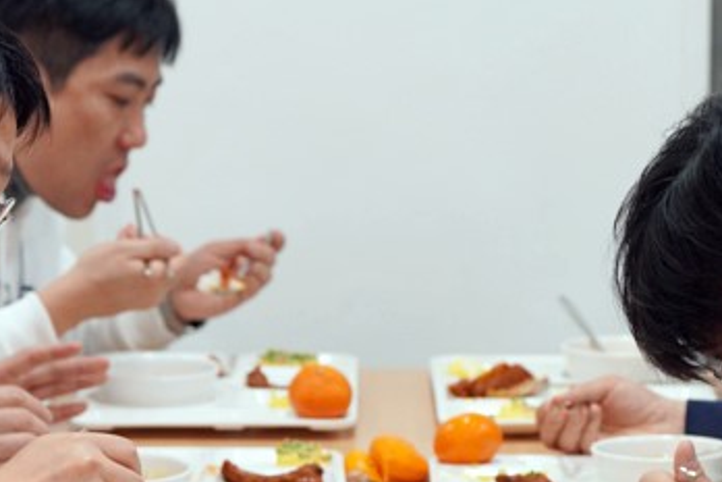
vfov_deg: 7.6
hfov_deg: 11.4
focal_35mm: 181
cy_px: 449
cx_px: 320
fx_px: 3630
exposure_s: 1/160
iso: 1600
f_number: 4
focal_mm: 70
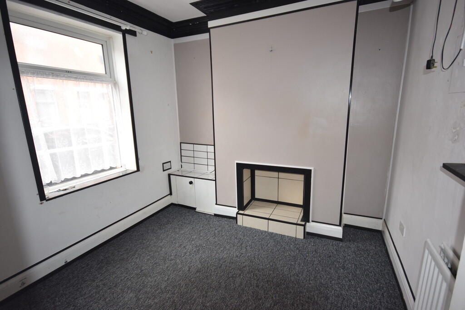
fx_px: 233
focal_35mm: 18
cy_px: 155
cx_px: 232
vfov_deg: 67.4
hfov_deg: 90.0
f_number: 5.6
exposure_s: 1/125
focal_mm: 12
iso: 800
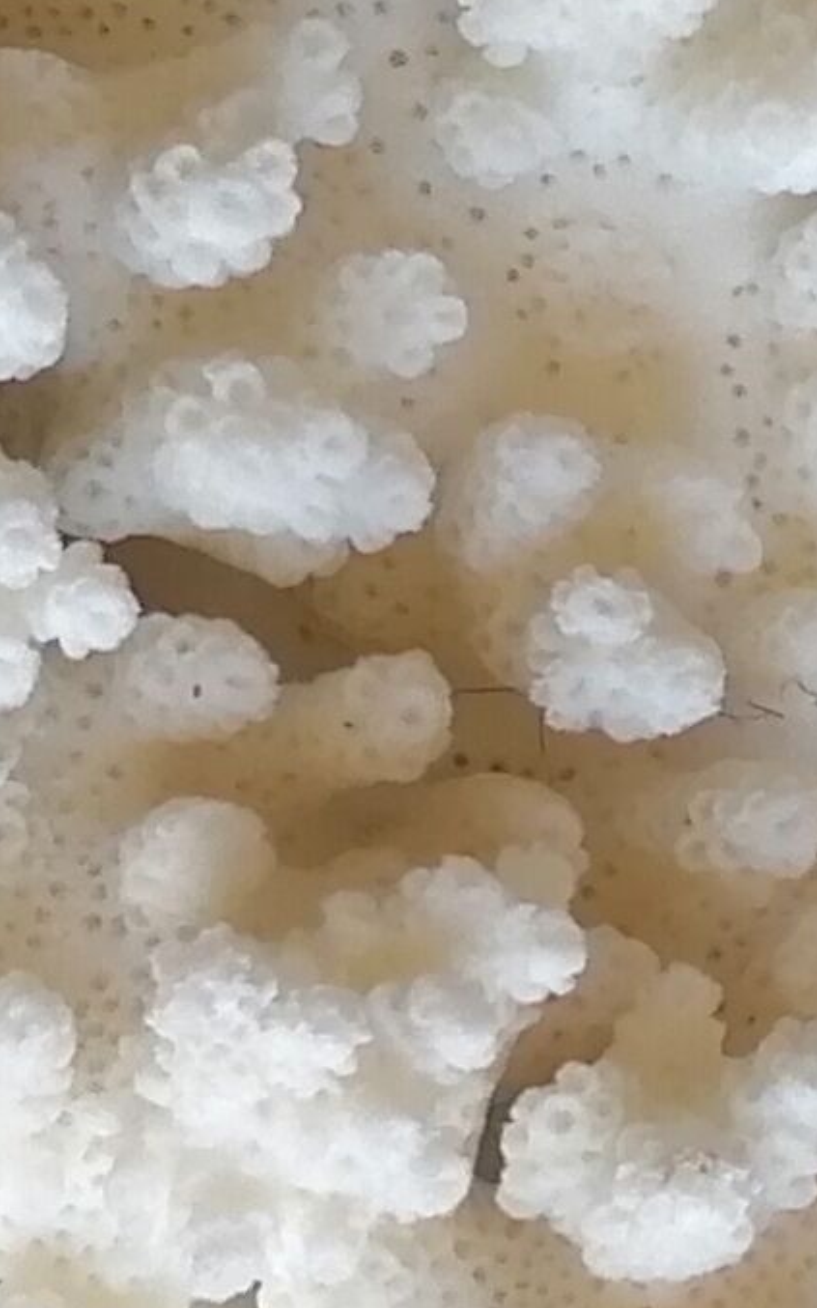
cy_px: 873
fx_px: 6022
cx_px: 1385
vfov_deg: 12.4
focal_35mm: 169
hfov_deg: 7.6
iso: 100
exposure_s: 1/50
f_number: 1.8
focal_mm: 4.75
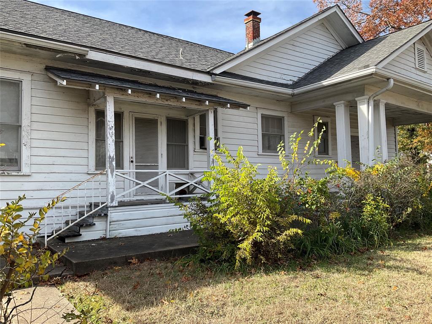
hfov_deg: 61.7
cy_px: 162
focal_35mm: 29
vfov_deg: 48.2
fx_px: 362
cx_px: 216
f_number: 1.8
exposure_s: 1/635
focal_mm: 3
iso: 25
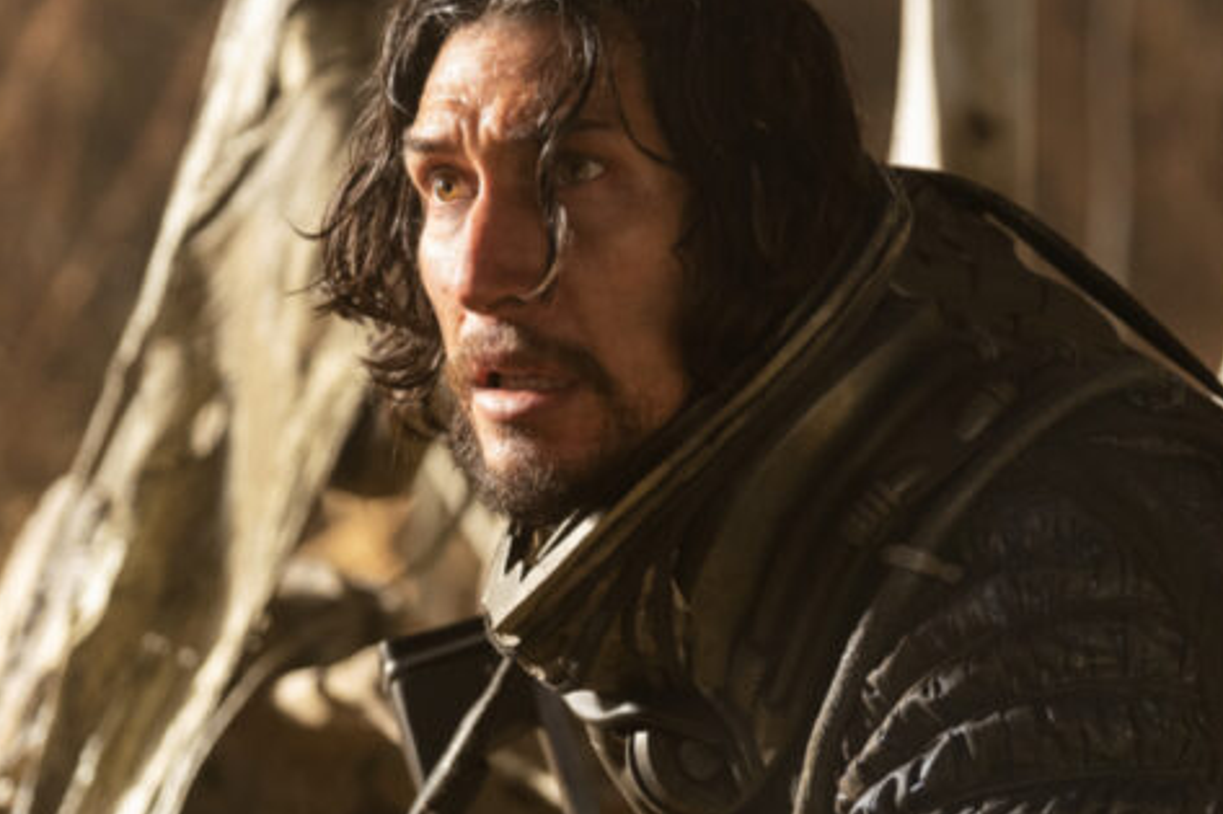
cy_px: 388
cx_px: 745
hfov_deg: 9.3
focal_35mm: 221
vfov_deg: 6.2
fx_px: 7505
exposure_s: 1/125
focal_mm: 90.6
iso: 800
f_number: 2.8
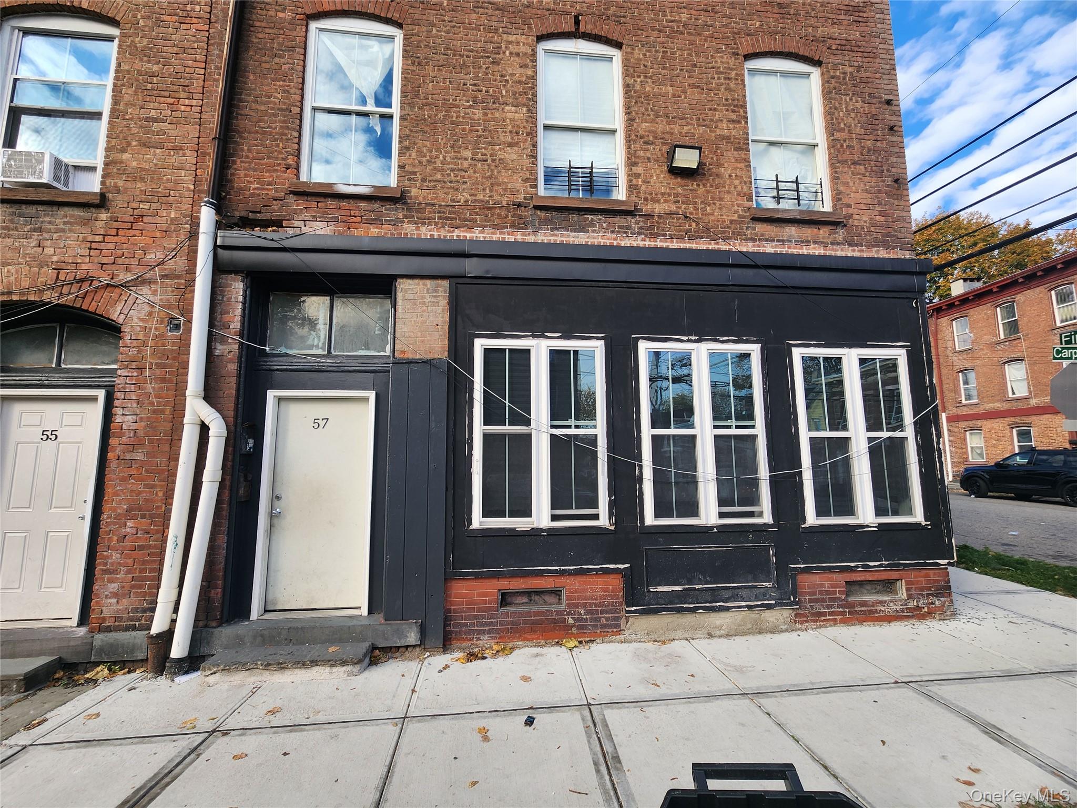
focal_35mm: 13
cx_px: 538
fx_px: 404
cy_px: 404
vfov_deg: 89.9
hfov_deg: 106.2
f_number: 2.2
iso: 50
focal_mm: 2.2
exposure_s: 1/668
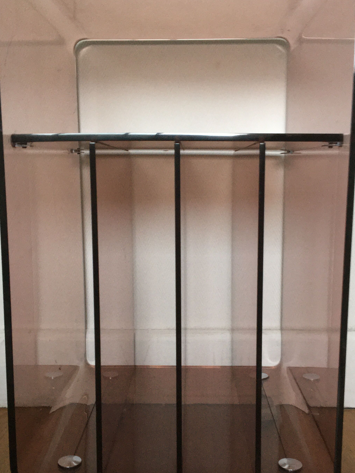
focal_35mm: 43
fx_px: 588
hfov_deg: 33.6
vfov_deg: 43.8
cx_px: 181
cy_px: 263
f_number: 2.2
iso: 200
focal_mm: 4.15
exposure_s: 1/20
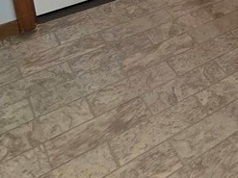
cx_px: 412
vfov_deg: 20.5
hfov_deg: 22.8
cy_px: -128
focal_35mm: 54
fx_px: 371
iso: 160
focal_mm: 2.2
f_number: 2.2
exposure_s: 1/120
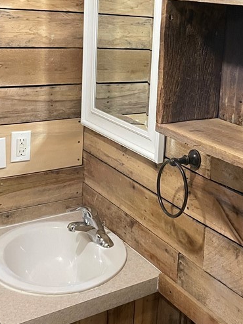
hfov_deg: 26.4
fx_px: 505
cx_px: 204
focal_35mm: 54
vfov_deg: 35.3
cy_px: 113
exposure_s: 1/60
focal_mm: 4.2
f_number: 1.6
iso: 500
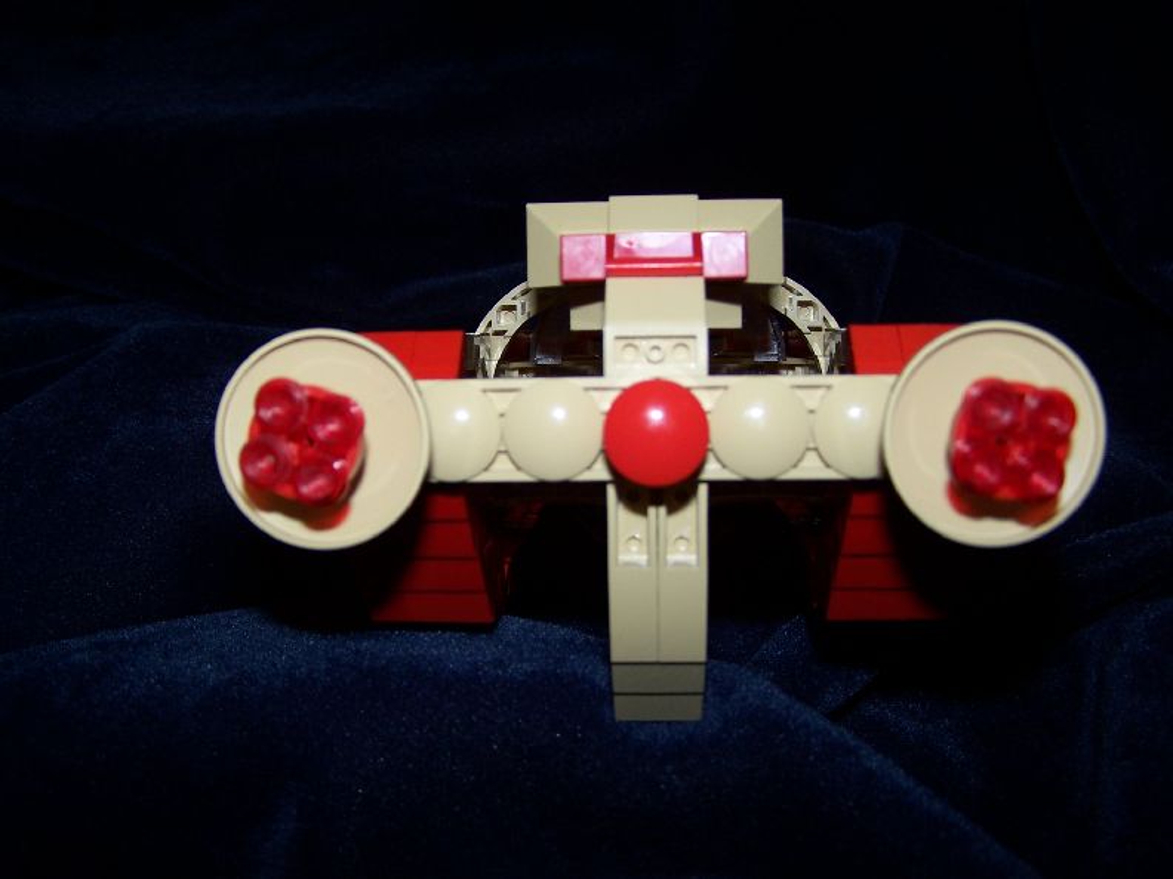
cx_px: 586
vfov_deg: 37.7
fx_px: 1288
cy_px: 440
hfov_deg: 49.0
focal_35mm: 38
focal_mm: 6.3
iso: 80
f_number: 2.8
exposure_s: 1/60
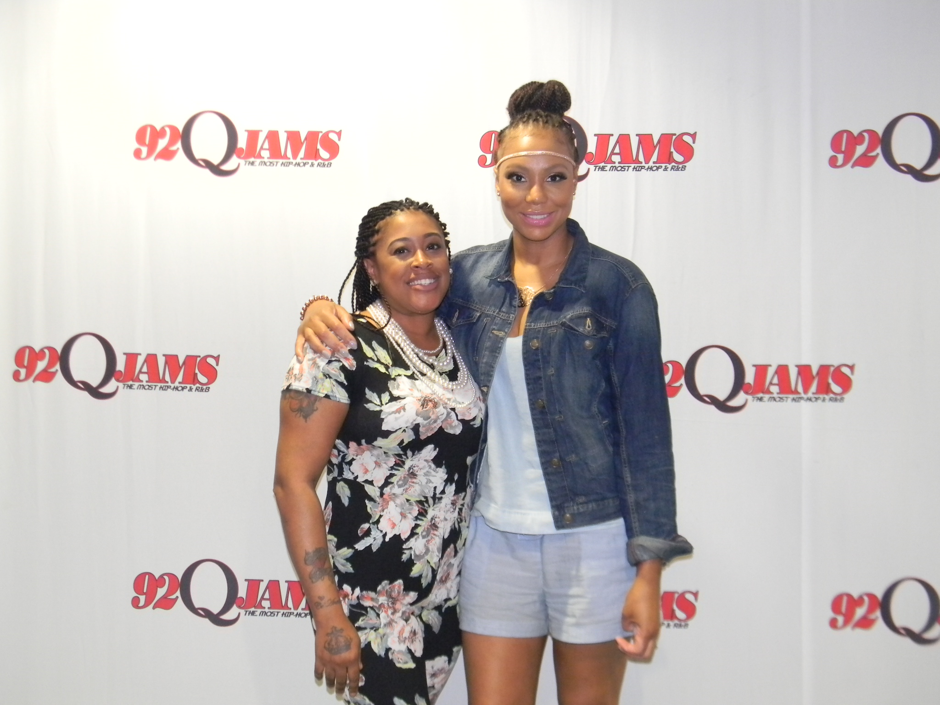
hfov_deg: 45.8
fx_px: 1113
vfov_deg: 35.1
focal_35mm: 41
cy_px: 352
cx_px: 470
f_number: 3.8
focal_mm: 7.3
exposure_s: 1/11.3
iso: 400
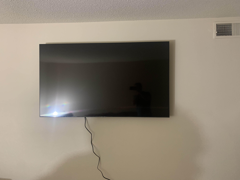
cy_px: 90
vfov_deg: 53.1
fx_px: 180
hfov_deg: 67.3
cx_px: 120
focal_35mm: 26
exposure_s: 1/30
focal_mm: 4.25
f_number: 1.8
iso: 500
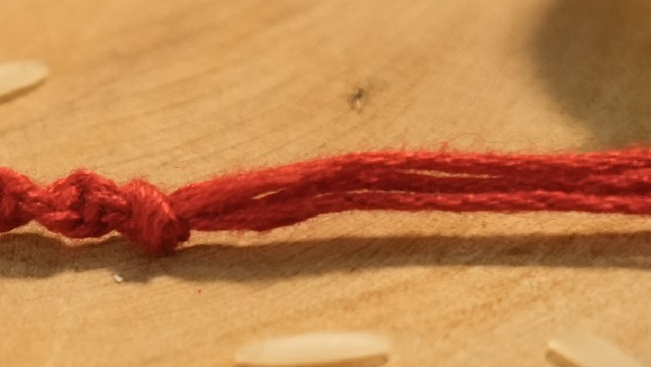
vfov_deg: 2.1
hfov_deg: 3.6
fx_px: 10223
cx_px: -325
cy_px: 216
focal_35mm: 592
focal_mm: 105
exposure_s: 1/125
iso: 1000
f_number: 4.5
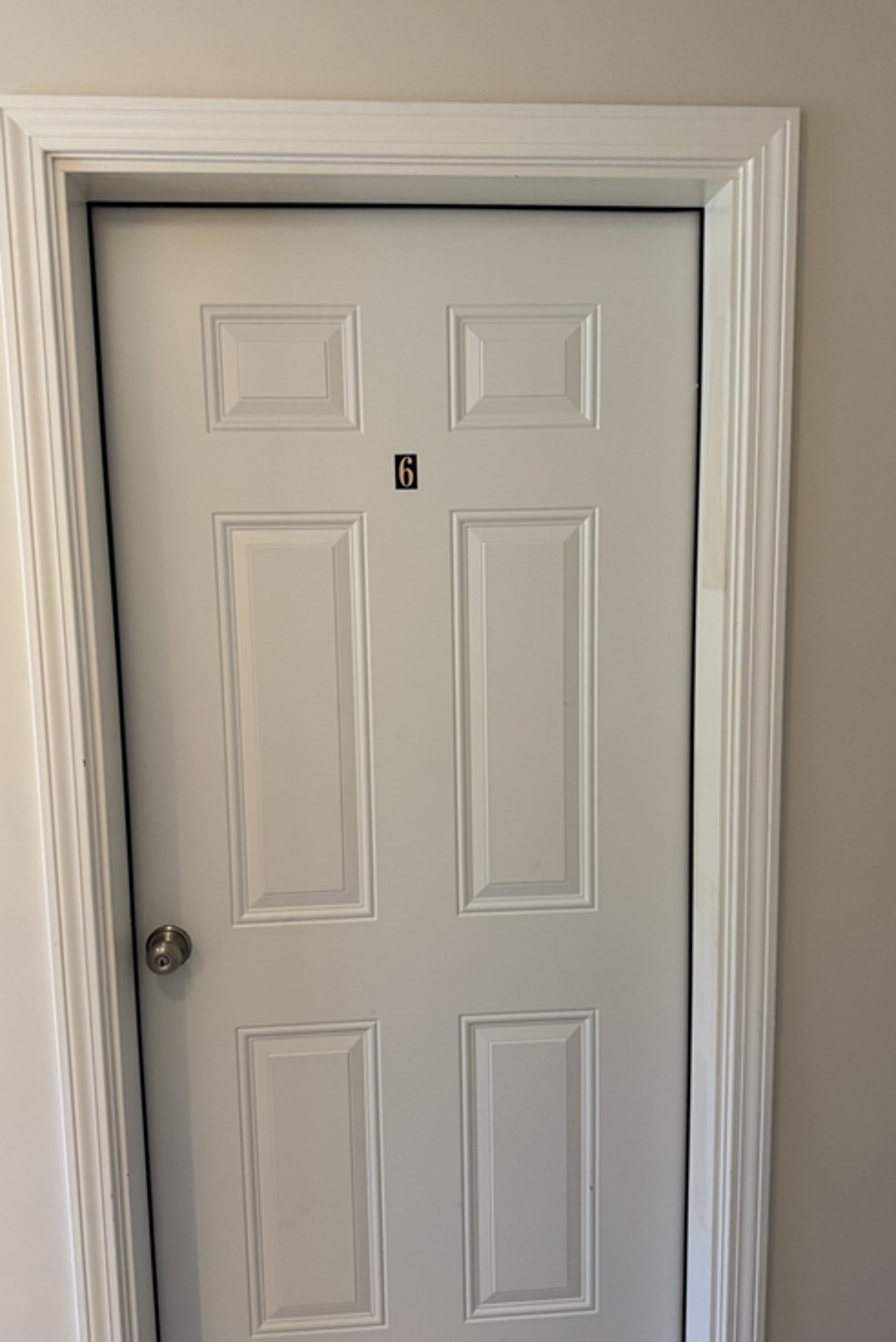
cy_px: 690
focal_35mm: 26
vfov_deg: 69.4
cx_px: 437
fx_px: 970
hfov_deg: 49.6
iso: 250
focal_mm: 6.76
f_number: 1.78
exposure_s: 1/60
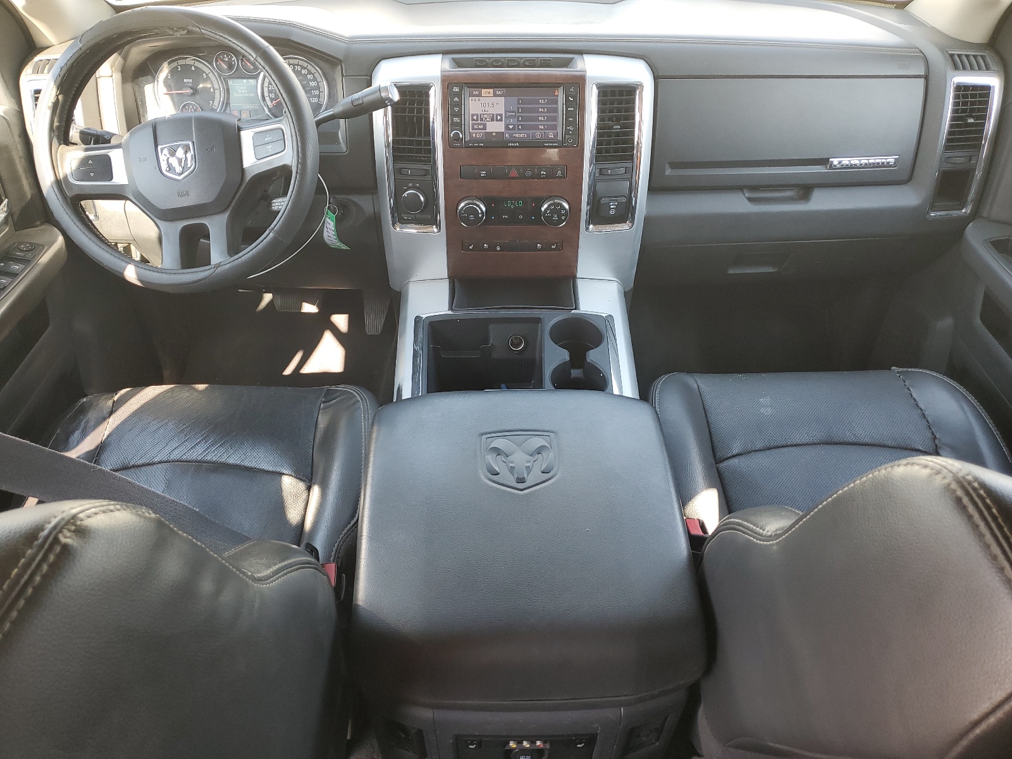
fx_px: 760
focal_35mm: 26
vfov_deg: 53.1
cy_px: 380
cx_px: 506
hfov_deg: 67.3
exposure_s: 1/120
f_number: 1.5
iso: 57
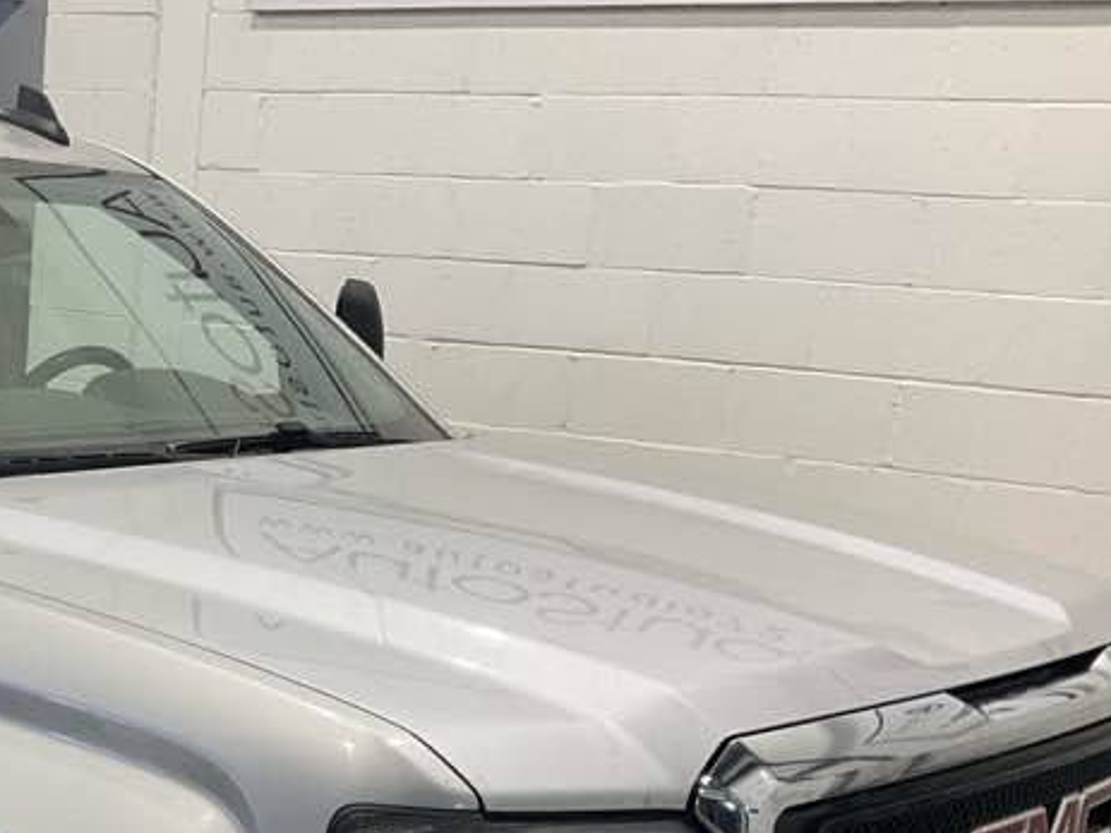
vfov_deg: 19.6
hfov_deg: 25.6
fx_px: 2278
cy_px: 979
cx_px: -71
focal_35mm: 71
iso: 50
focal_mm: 3
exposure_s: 1/60
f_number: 1.8
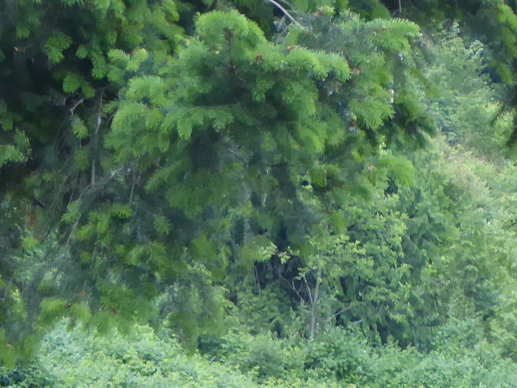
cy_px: 92
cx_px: 697
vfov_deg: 3.8
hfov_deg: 5.1
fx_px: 5795
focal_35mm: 388
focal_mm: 19
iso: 320
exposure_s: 1/60
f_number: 5.1
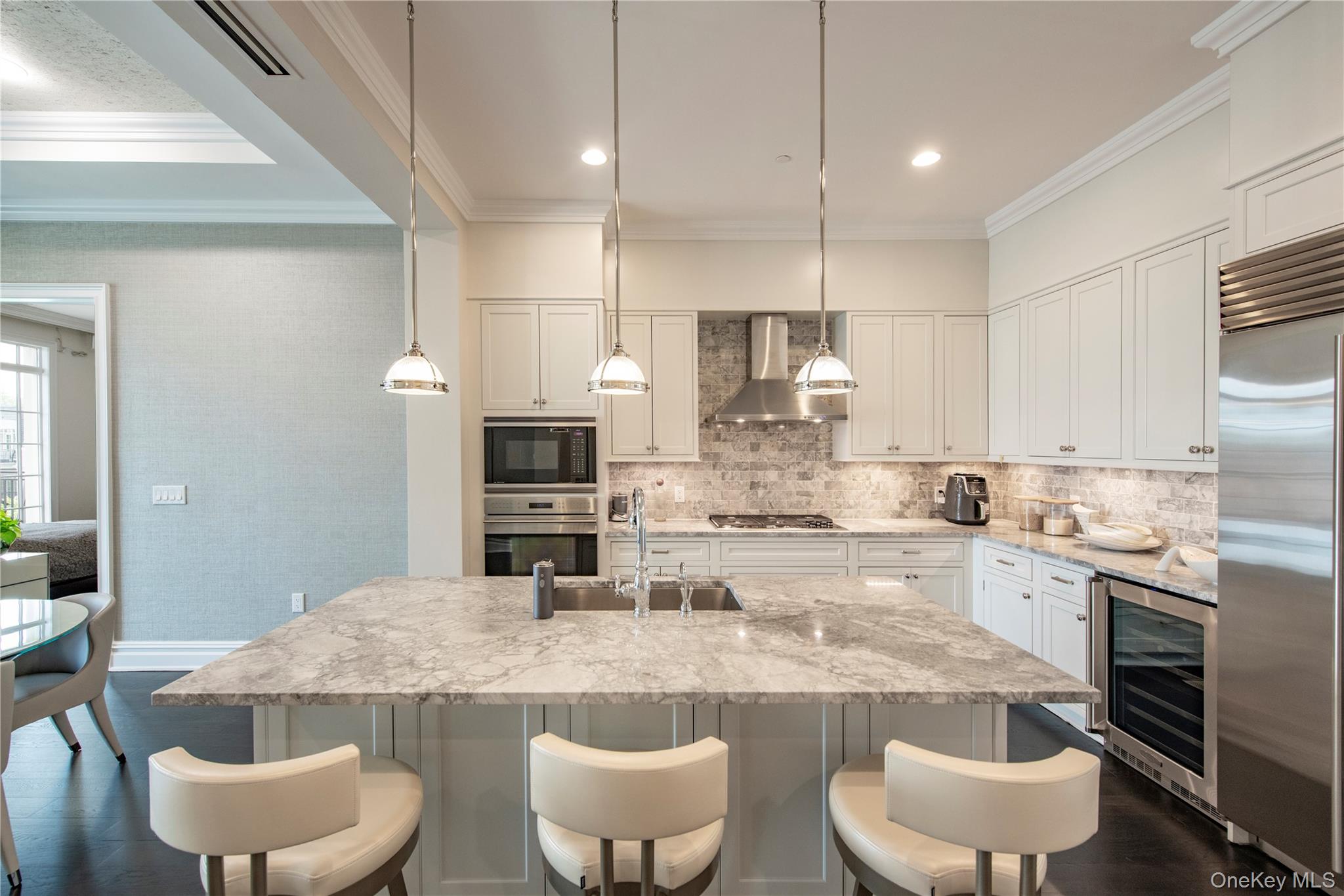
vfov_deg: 81.2
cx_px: 672
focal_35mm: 14
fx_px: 523
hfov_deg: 104.3
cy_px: 448
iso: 640
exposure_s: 1/15
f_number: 7.1
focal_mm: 14
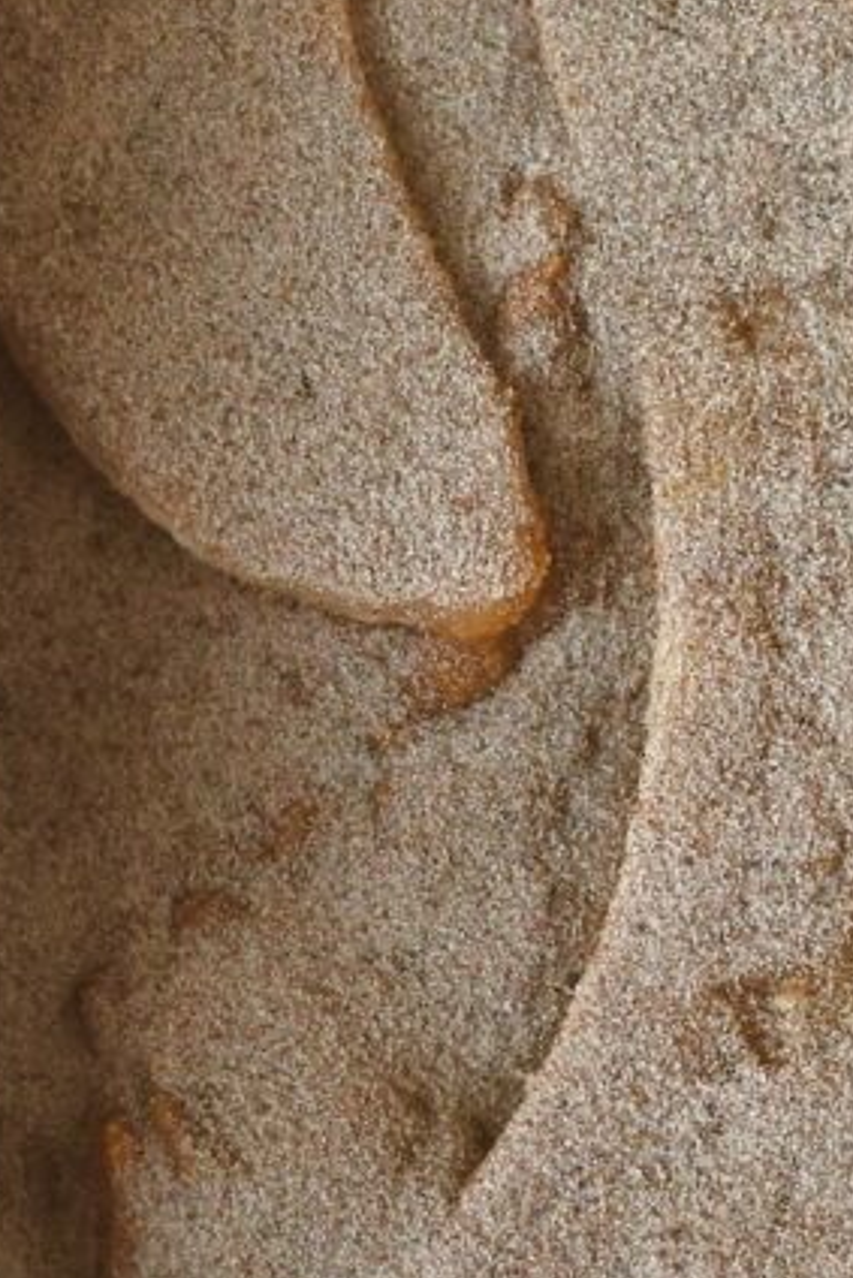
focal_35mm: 147
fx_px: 5220
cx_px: 534
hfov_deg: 9.3
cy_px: 808
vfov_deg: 13.9
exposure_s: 1/200
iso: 800
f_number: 4.5
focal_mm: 35
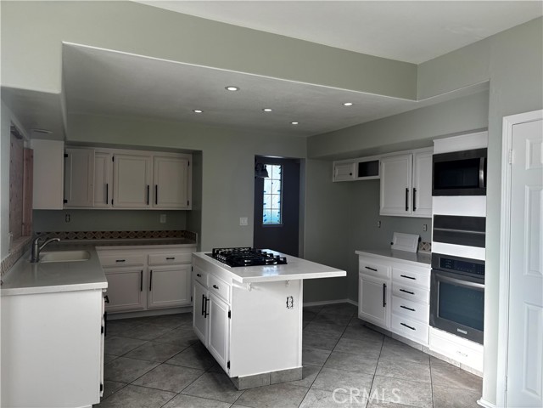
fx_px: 408
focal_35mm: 26
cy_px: 204
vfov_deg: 53.1
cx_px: 272
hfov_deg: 67.3
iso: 40
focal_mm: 5.96
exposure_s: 1/202
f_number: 1.6
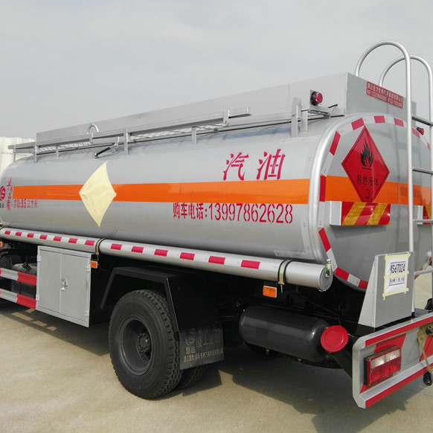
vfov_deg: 48.5
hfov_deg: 48.4
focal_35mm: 34
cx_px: 226
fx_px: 481
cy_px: 217
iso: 64
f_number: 2
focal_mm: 2.96
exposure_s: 1/2611
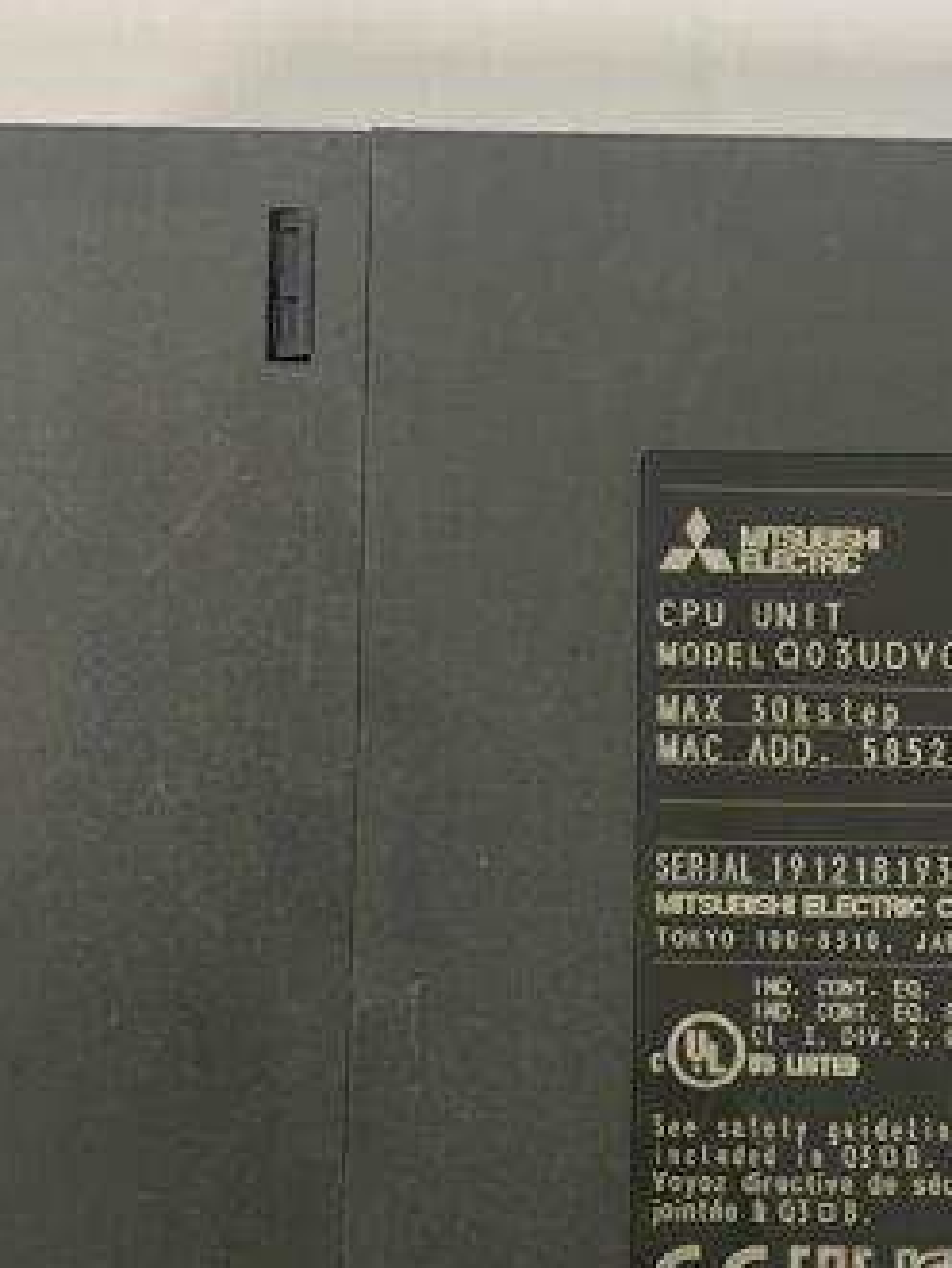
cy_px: 938
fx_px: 2307
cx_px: 706
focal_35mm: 63
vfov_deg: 30.2
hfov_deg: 23.1
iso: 80
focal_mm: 4.2
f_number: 1.6
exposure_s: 1/50
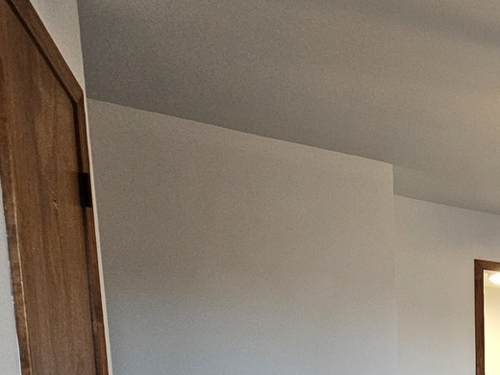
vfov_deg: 32.7
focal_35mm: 36
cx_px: 657
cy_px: 450
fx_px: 520
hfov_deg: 34.9
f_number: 2.2
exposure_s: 1/60
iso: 320
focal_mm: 2.2
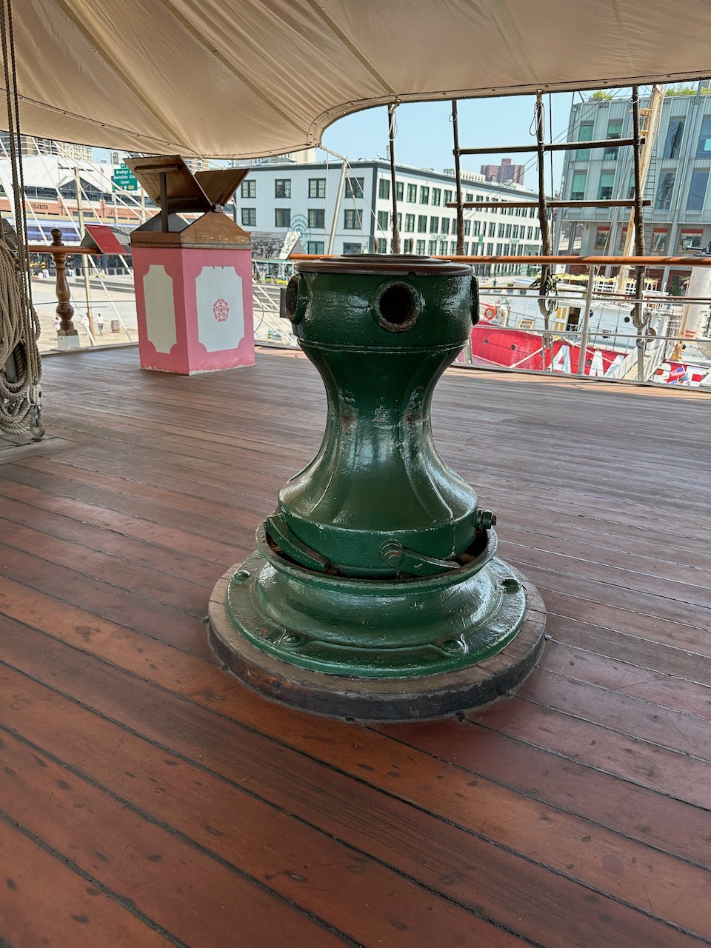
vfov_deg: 71.6
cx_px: 356
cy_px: 474
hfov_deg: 56.8
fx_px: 657
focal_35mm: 24
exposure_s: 1/704
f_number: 1.78
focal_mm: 6.86
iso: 80
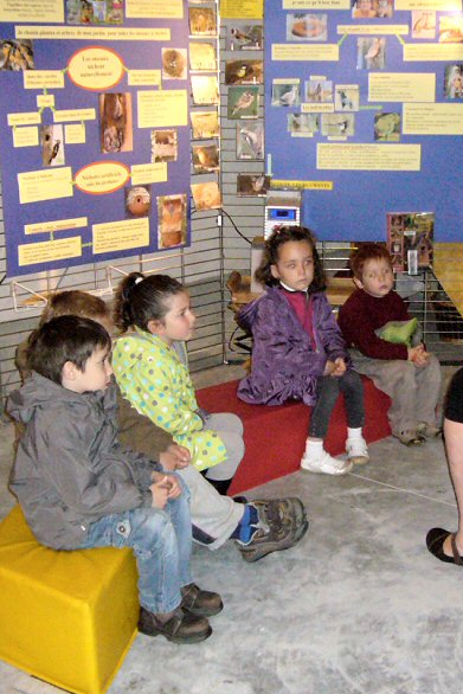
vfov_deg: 44.5
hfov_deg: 29.9
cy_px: 346
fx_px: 848
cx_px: 360
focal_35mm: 44
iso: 400
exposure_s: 1/30
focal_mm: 4.6
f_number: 2.8
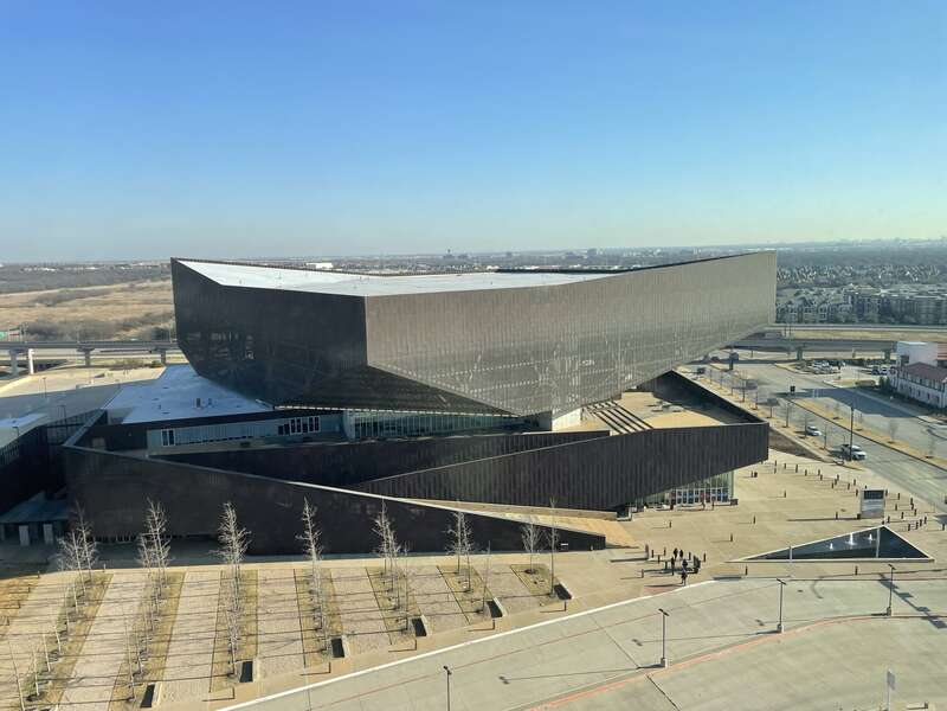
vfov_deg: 53.1
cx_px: 474
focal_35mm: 26
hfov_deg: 67.3
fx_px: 711
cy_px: 356
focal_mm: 4.2
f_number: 1.6
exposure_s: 1/1511
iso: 32
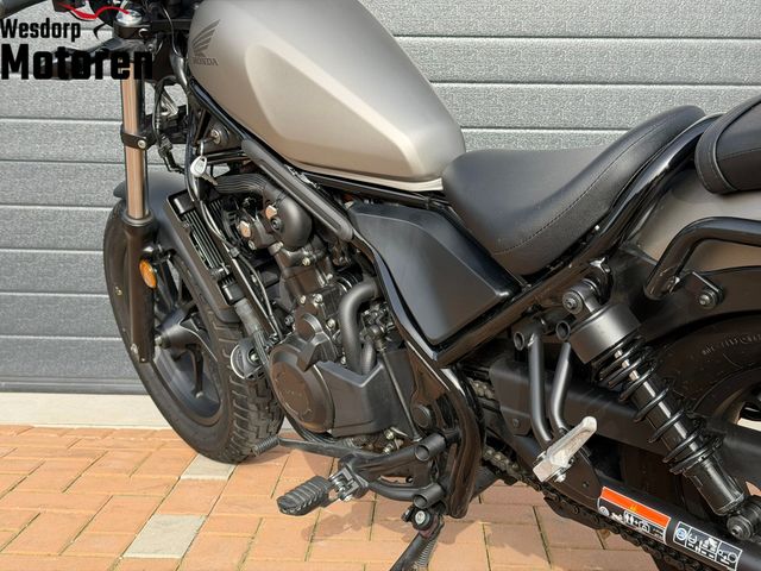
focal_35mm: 48
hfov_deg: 39.7
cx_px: 380
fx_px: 1055
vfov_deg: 30.3
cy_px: 286
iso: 64
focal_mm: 6.76
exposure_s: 1/906
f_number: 1.78
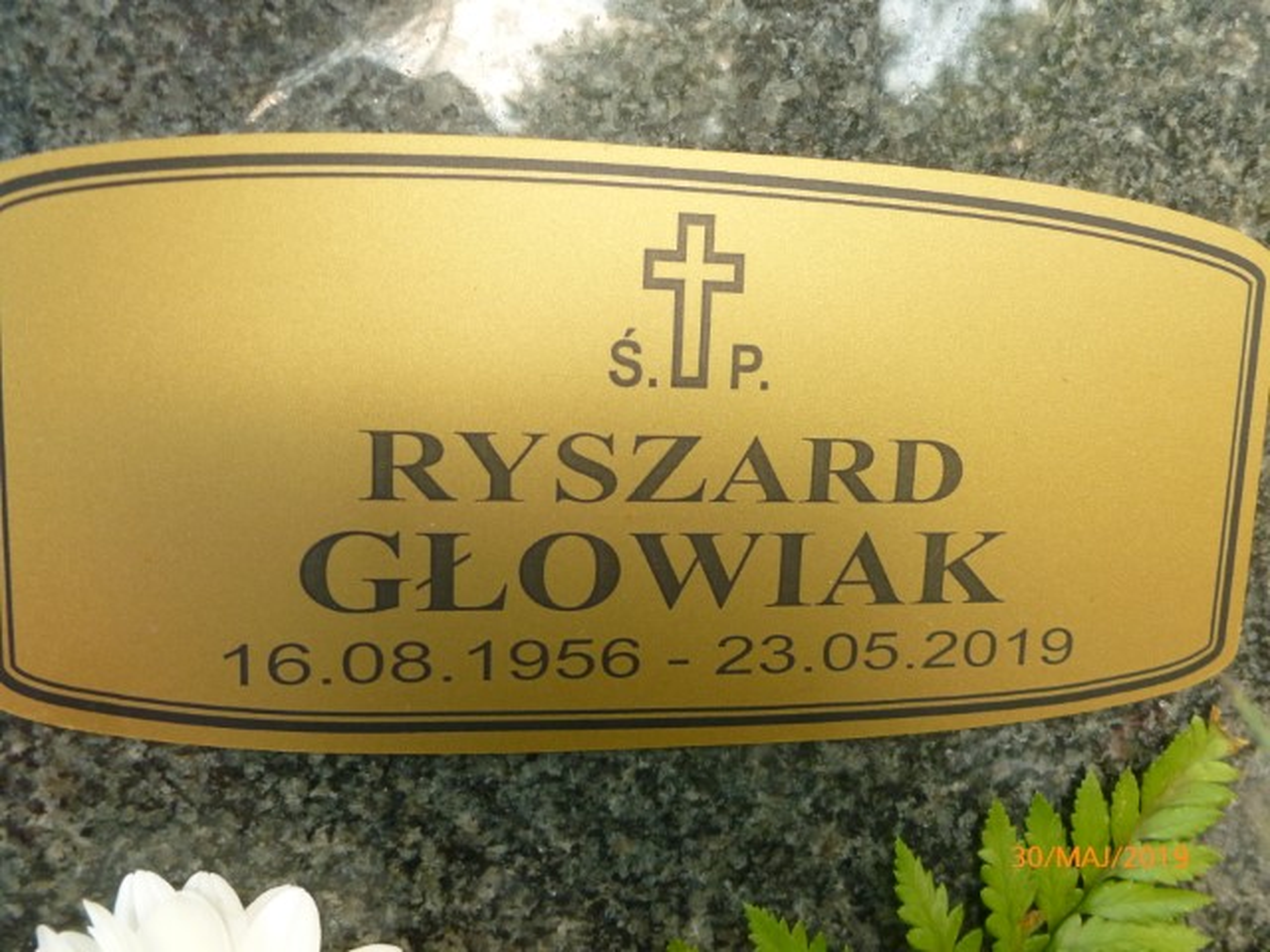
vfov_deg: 49.7
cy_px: 476
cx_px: 635
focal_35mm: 28
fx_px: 1027
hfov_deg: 63.4
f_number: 3.3
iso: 200
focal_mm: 5
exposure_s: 1/50
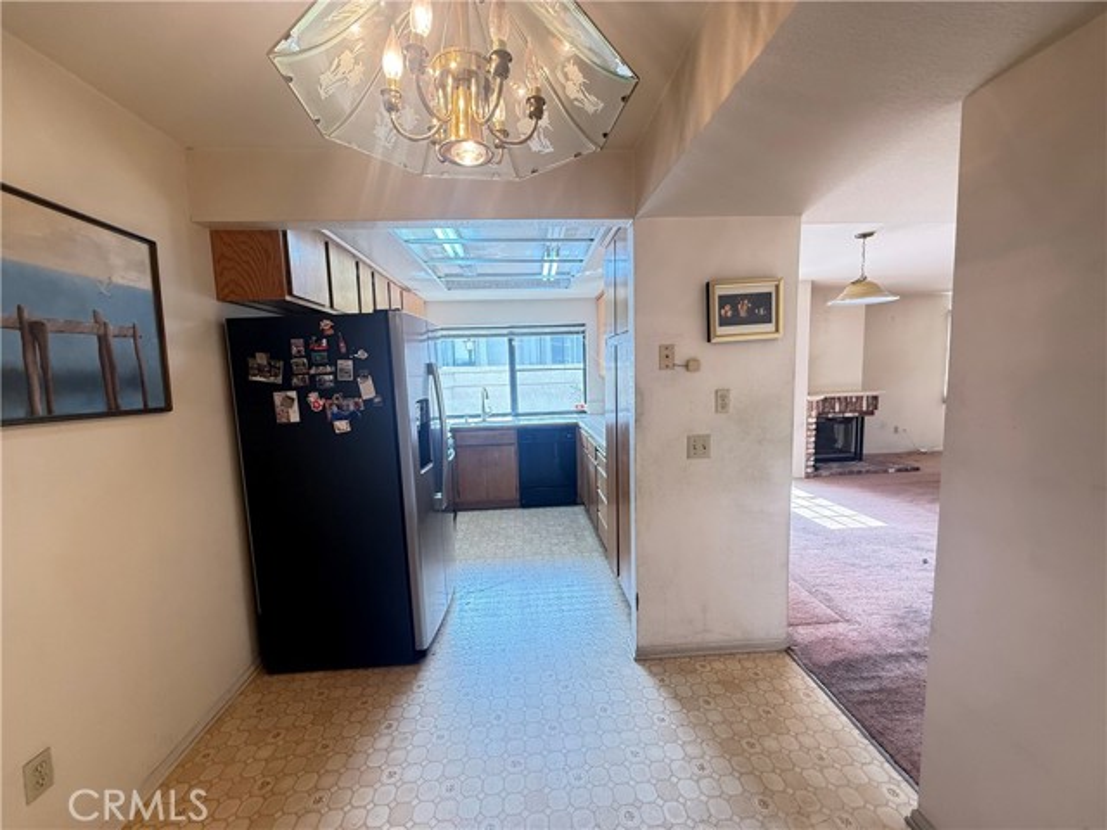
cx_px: 554
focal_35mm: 14
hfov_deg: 102.1
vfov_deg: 85.7
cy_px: 415
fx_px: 448
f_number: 2.2
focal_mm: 2.22
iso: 320
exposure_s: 1/120
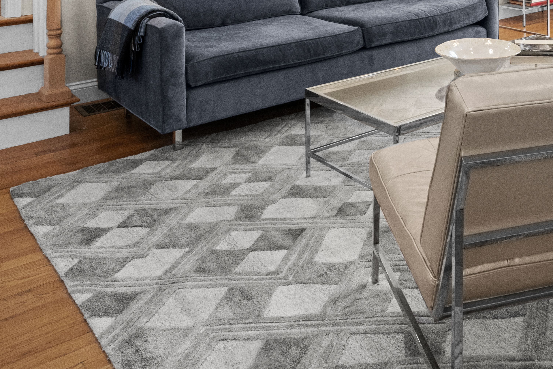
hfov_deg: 41.3
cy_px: -110
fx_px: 705
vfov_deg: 25.3
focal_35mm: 46
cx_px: 431
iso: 1600
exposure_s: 1/13
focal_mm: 14.6
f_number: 11
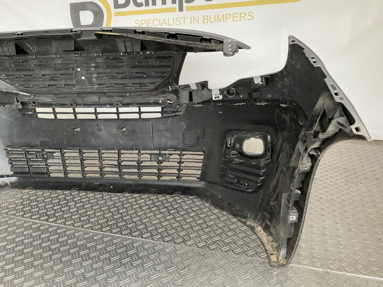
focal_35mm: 29
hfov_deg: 61.7
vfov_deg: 48.2
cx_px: 192
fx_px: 321
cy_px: 144
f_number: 1.8
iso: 160
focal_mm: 3
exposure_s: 1/50
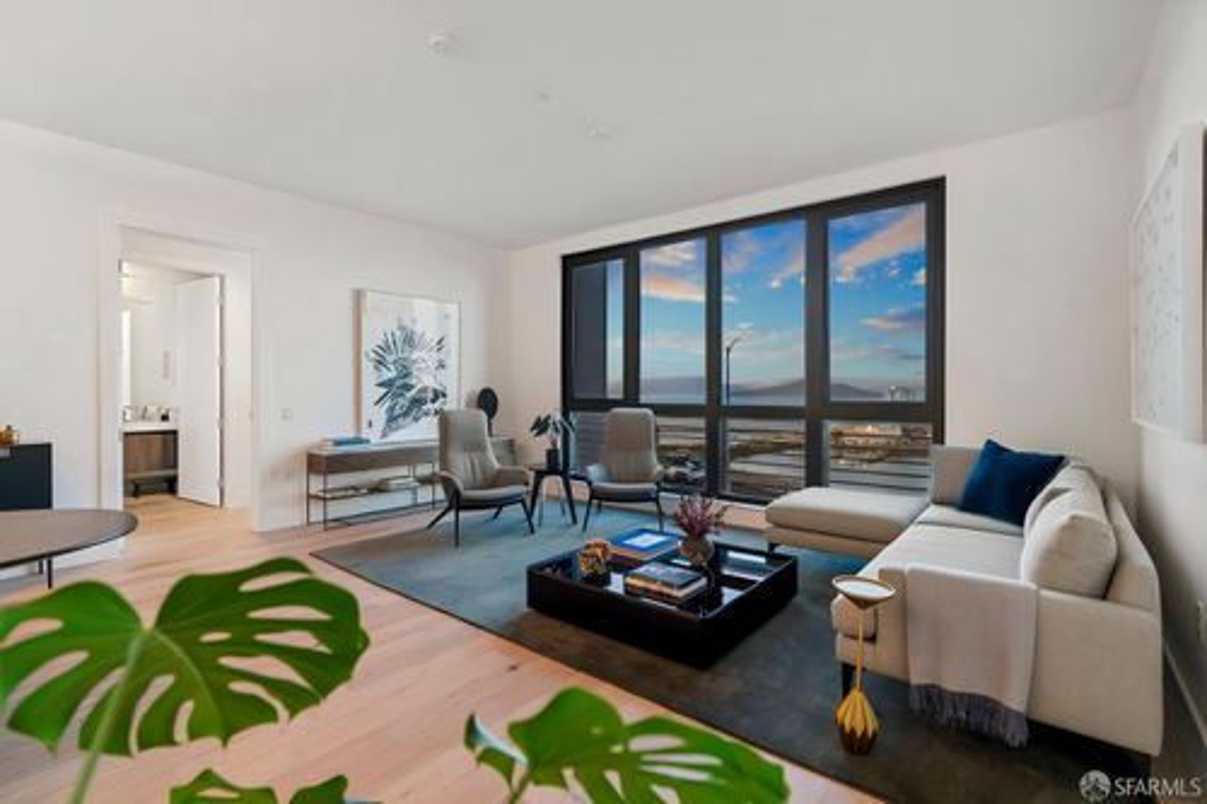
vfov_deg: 73.7
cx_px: 604
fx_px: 536
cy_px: 402
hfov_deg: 96.8
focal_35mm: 16
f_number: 2.8
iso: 250
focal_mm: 16
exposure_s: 1/50
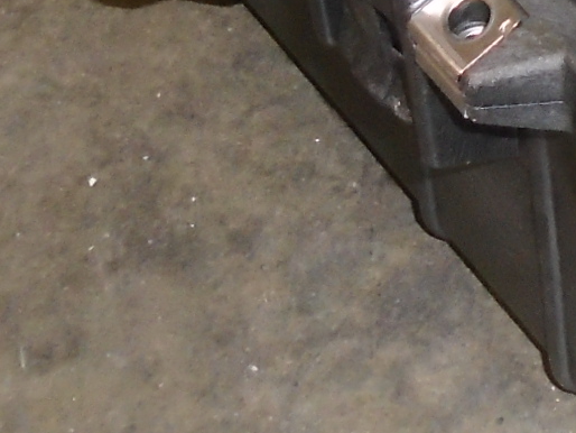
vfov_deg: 10.6
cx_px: 861
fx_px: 2181
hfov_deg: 14.1
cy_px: -362
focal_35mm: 131
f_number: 3.2
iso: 320
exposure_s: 1/30
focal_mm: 4.6
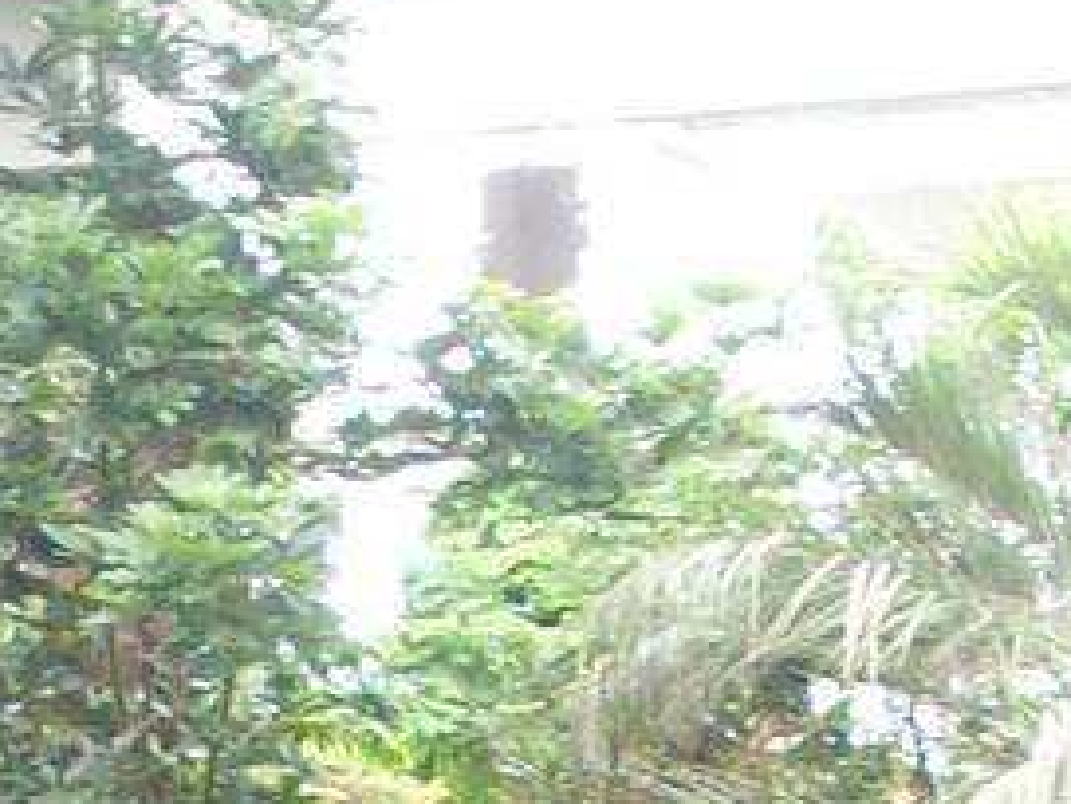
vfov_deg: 6.4
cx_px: 47
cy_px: 2053
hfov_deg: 9.0
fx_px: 6745
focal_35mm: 218
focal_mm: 6.2
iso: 118
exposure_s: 1/45
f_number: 2.8
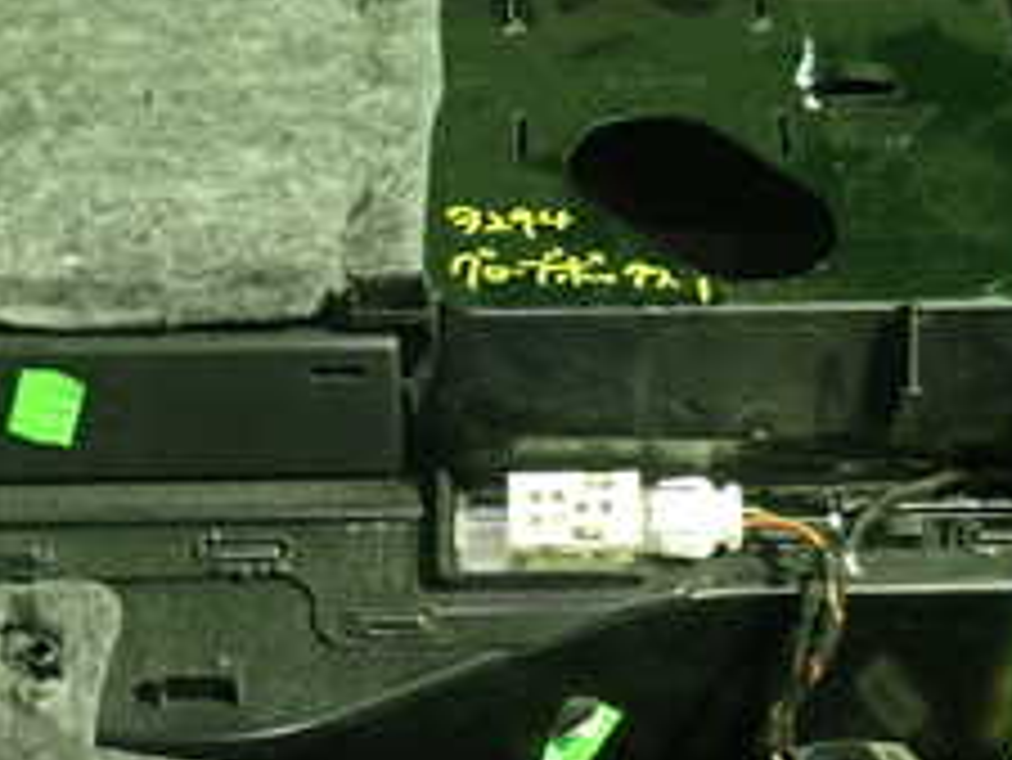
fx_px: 2340
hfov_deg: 24.4
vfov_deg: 18.5
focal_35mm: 80
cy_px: 382
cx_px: 544
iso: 640
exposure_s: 1/30
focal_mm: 5.4
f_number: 2.3
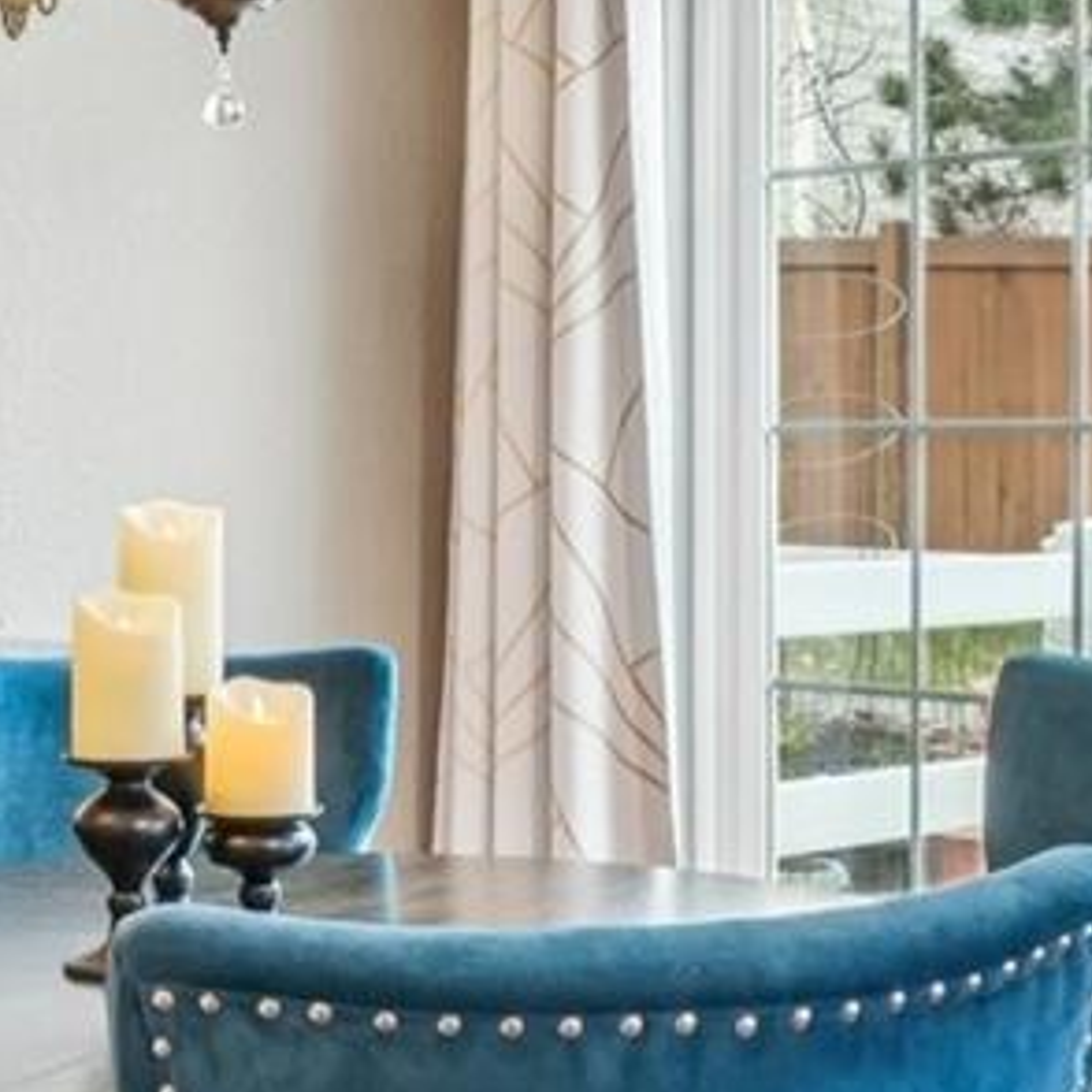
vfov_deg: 22.7
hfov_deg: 22.7
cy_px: 475
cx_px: 587
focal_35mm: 76
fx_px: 2724
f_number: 8
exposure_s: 1/13
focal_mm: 11
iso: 400
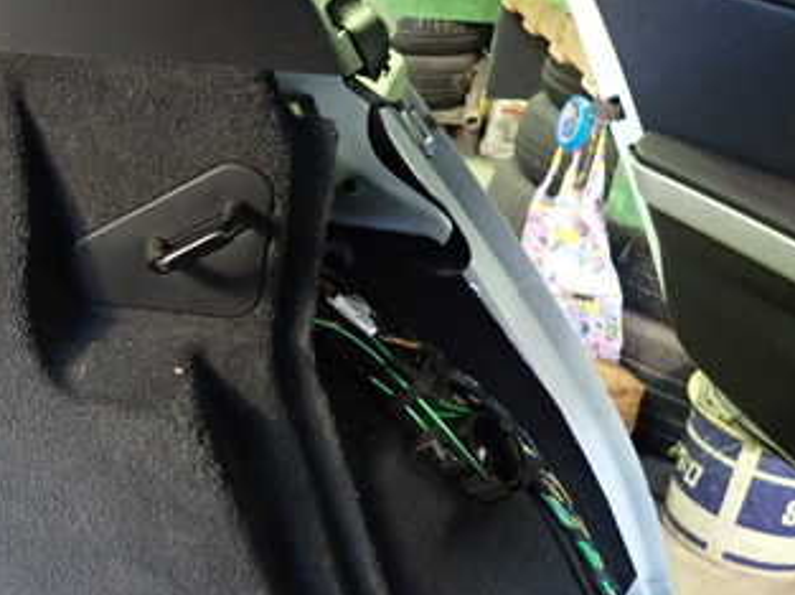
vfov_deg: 30.2
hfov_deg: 36.5
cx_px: 41
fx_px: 1101
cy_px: 341
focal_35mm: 48
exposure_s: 1/25
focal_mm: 4.5
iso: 800
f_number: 2
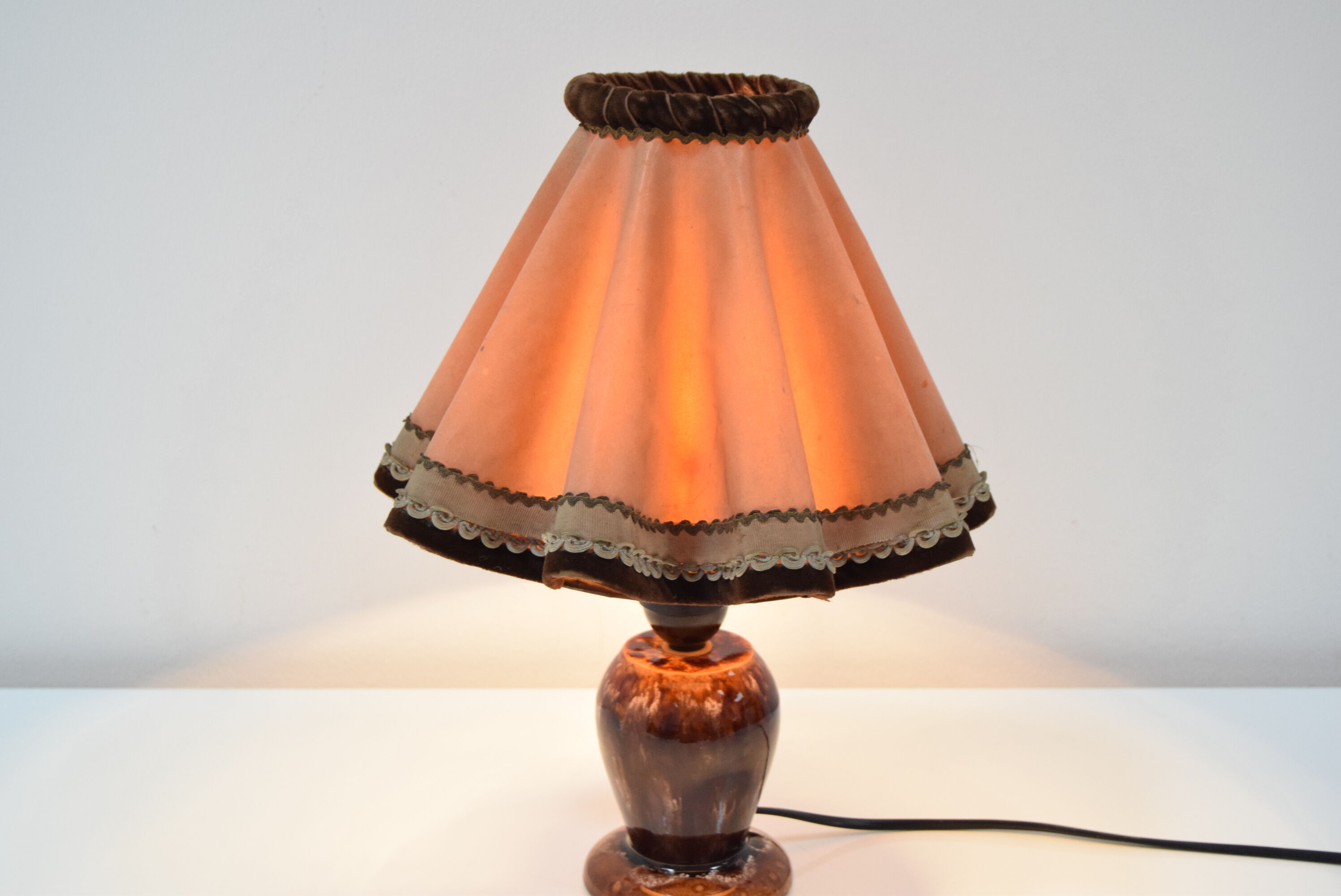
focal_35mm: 63
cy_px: 448
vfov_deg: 21.6
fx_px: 2348
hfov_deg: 31.9
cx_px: 670
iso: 1600
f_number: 5.6
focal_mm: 42
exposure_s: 1/125
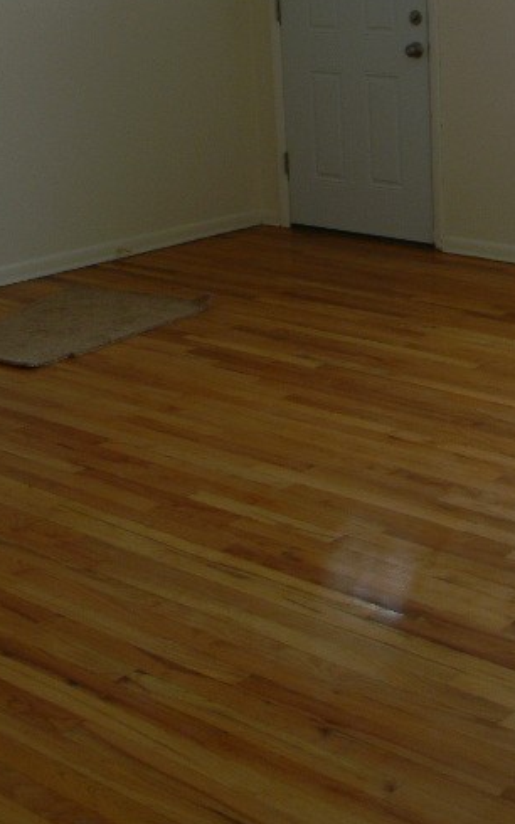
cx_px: 584
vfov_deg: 32.4
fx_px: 1393
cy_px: 219
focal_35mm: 62
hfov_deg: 19.9
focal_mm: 5
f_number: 3.5
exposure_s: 1/31.5
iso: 80
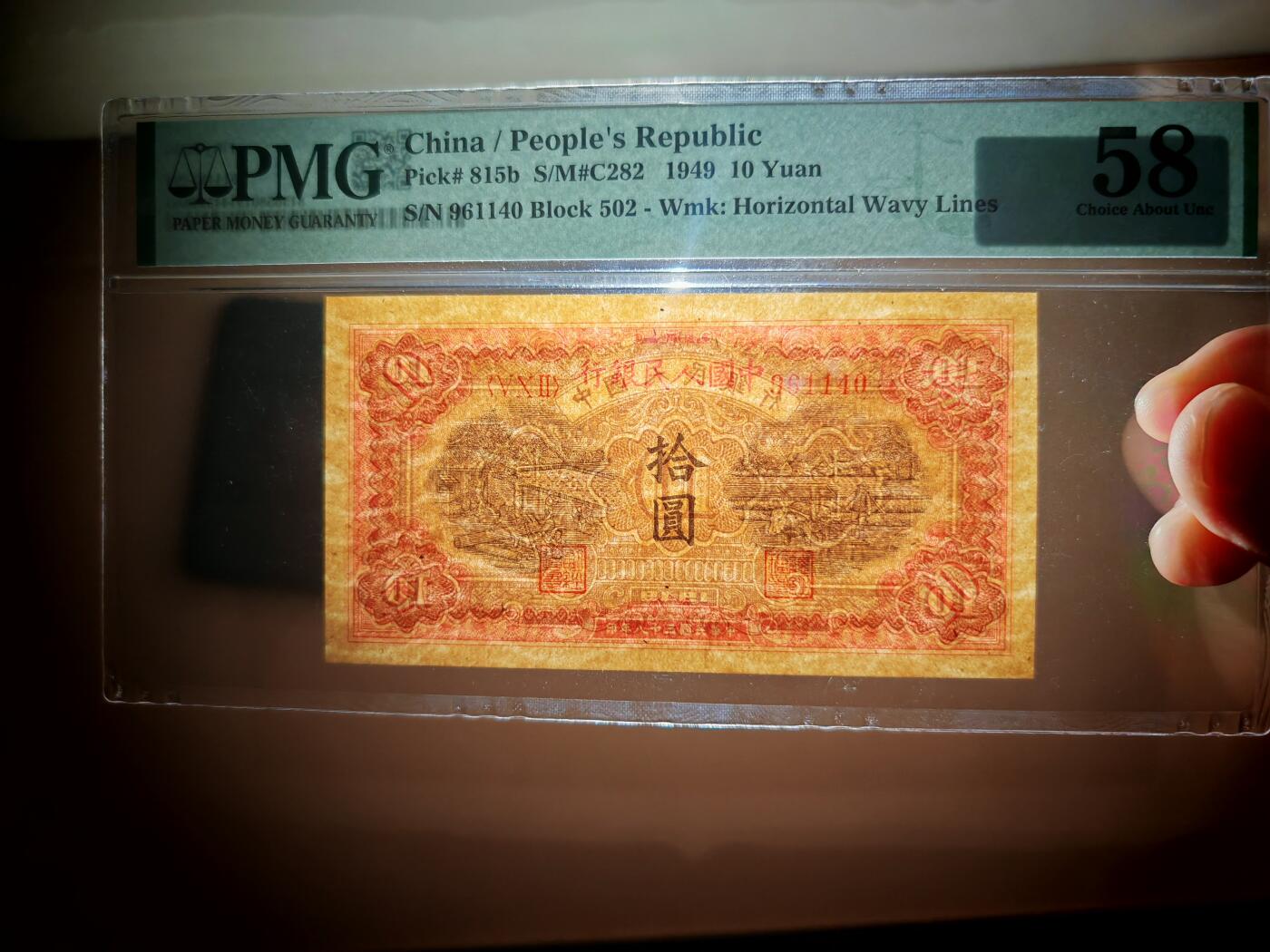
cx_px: 635
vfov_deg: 51.4
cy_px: 476
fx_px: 991
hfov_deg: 65.3
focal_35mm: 27
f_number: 1.6
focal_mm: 7.62
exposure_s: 1/50
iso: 320
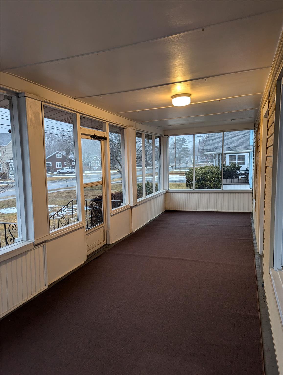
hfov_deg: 56.9
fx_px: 261
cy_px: 188
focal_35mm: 24
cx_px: 142
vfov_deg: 71.5
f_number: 1.85
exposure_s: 1/79.9
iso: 164
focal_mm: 6.81
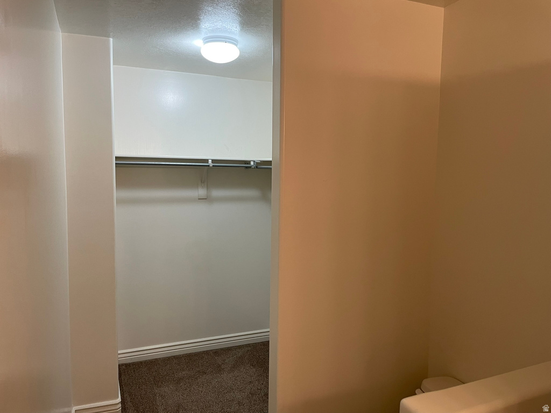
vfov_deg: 53.1
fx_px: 414
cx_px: 276
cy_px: 206
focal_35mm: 26
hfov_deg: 67.3
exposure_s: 1/60
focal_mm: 4.2
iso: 100
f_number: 1.6
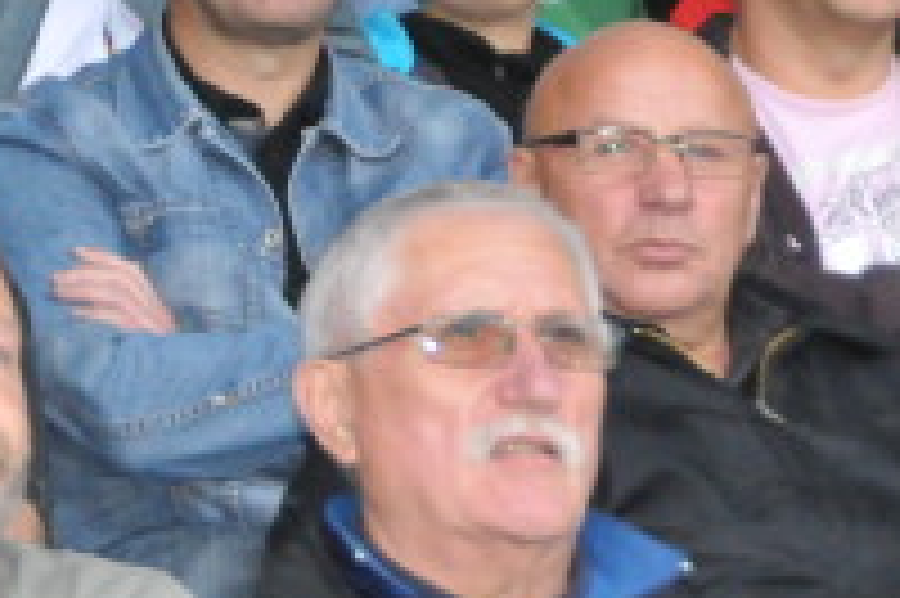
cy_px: -16
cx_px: -490
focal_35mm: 394
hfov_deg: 5.2
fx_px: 9835
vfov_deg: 3.5
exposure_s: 1/160
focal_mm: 75
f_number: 5
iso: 3200
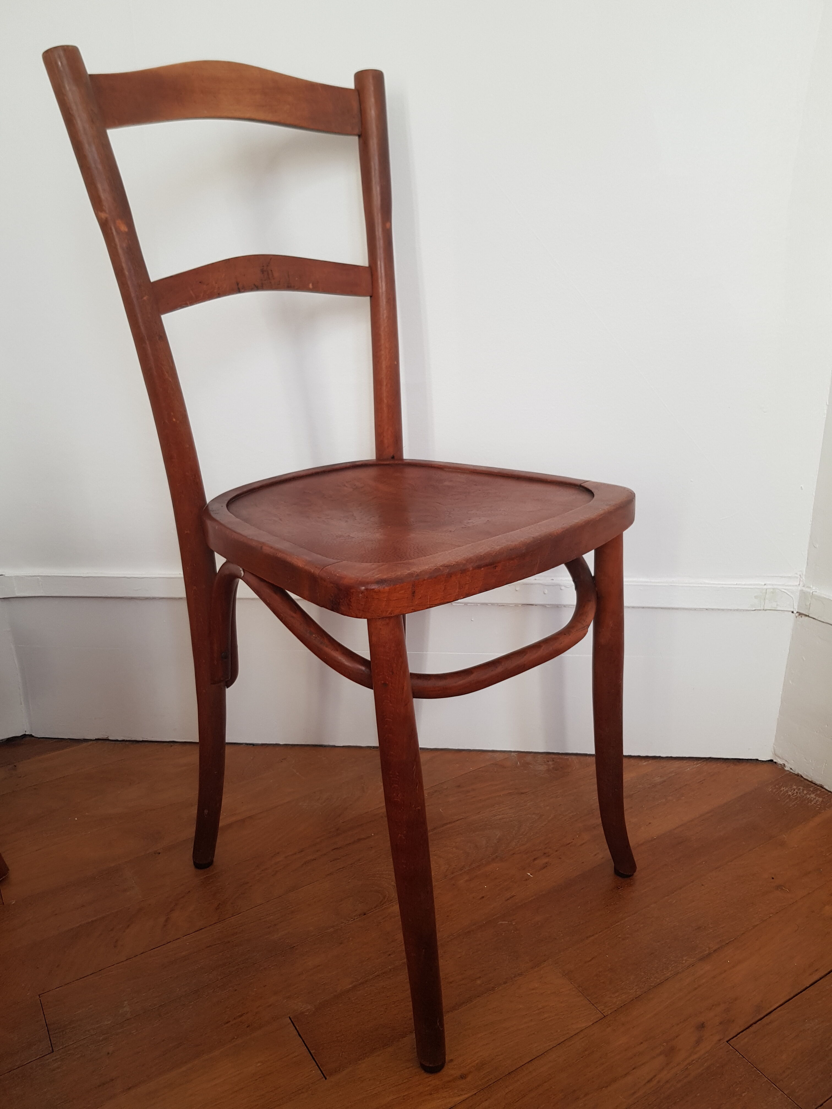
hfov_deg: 53.1
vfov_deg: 67.3
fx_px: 833
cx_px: 416
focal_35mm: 26
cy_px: 554
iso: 50
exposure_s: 1/60
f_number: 1.7
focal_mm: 4.2
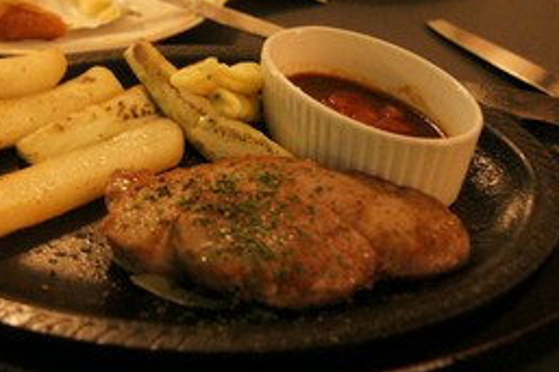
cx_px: 167
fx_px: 838
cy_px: 123
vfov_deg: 24.9
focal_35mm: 54
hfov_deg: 36.3
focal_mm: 22
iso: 4000
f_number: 4.5
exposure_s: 1/10
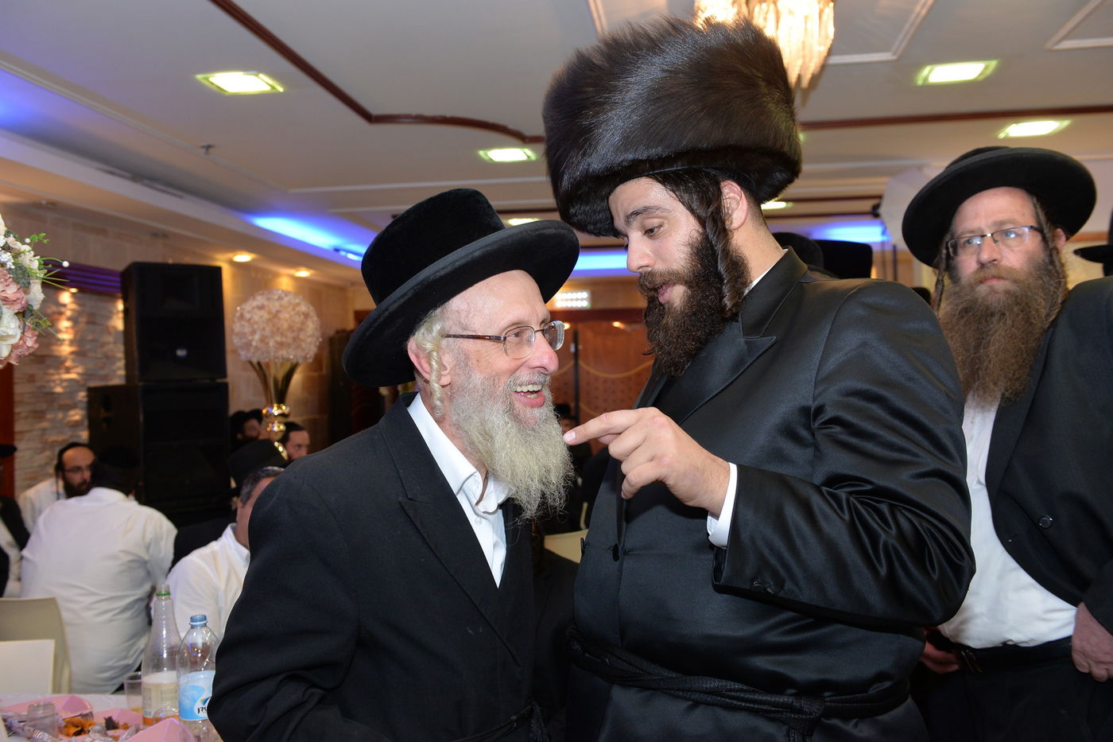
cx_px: 556
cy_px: 371
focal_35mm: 35
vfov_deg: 37.8
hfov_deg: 54.4
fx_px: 1082
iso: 1250
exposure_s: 1/160
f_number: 4.5
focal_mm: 35
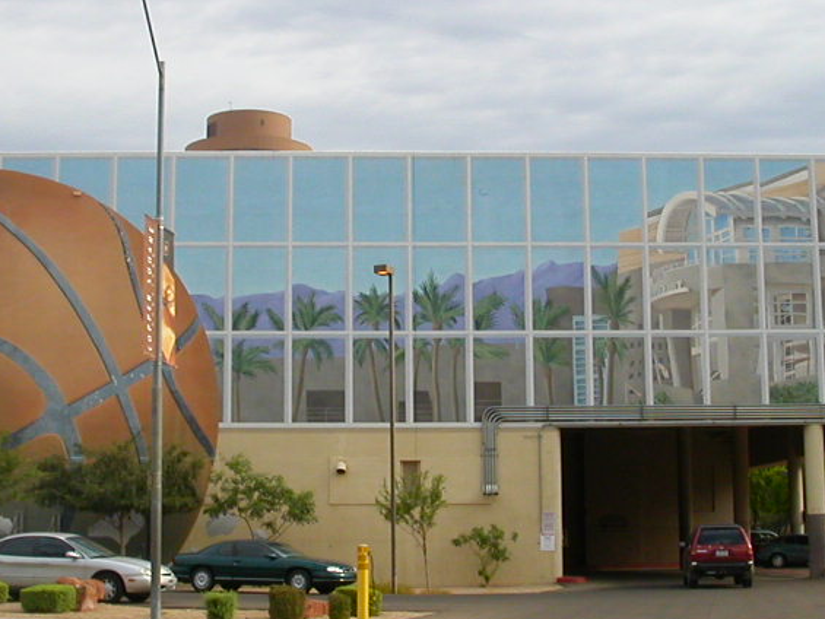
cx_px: 385
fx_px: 1597
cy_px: 337
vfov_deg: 21.9
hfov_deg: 29.0
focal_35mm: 67
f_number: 4.5
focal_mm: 5.6
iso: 100
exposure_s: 1/424
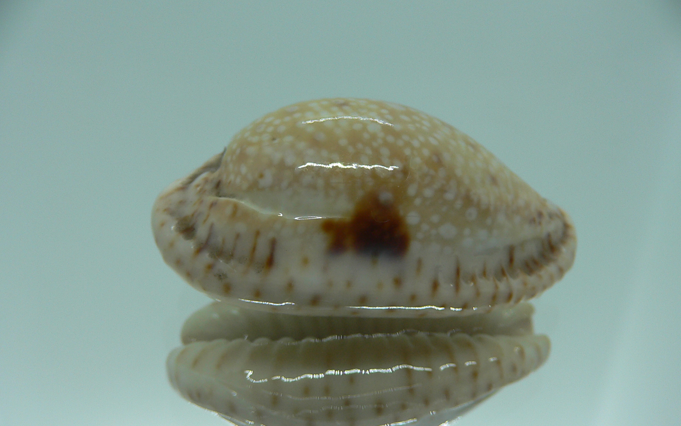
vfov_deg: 33.5
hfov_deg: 51.5
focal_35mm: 38
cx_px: 338
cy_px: 247
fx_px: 705
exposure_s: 1/60
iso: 80
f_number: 2.8
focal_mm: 4.6
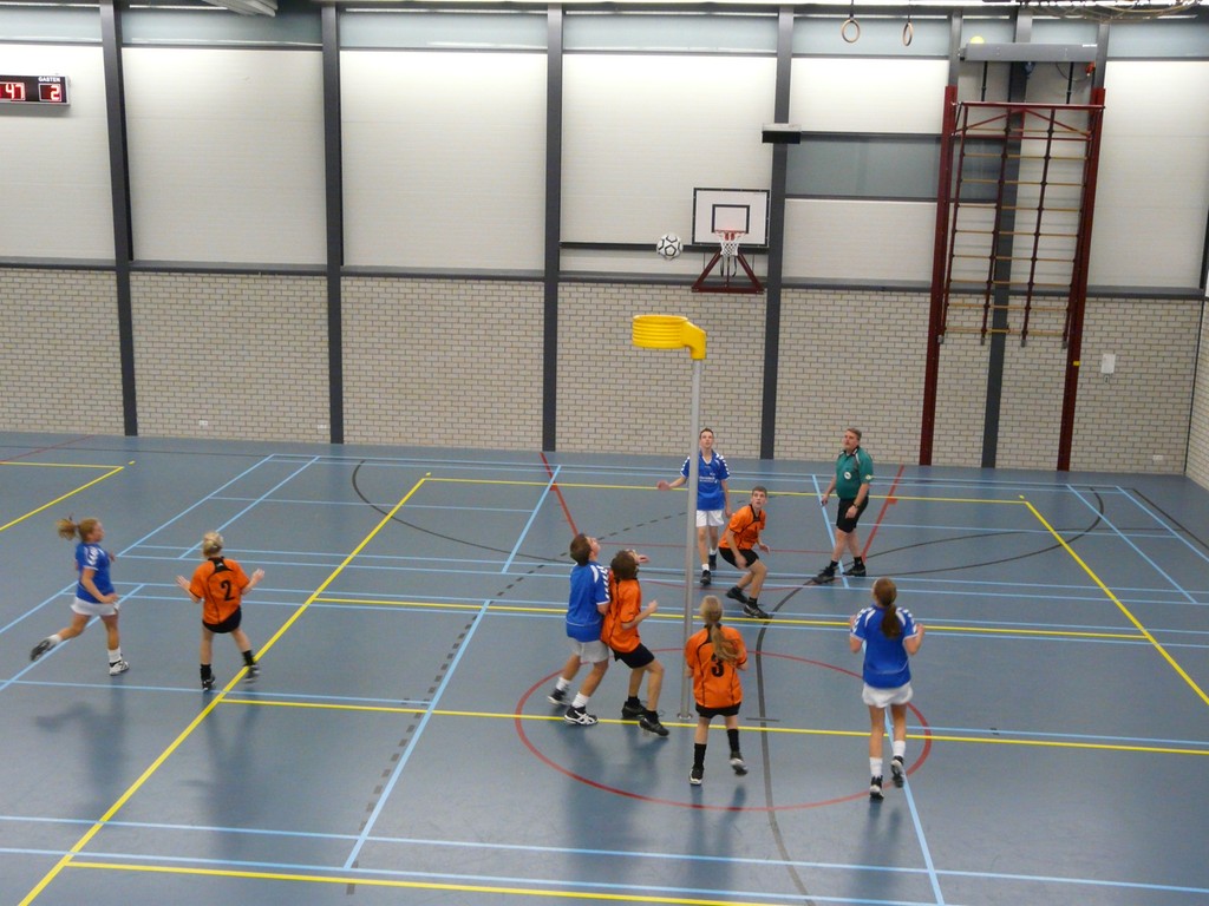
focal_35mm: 40
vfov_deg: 36.0
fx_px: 1397
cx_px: 604
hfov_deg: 46.8
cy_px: 453
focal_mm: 6.5
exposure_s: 1/60
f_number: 3.2
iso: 400
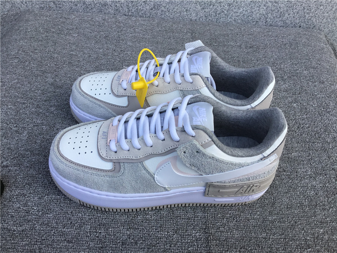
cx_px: 168
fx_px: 302
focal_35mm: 31
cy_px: 126
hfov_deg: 58.4
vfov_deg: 45.4
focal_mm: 3.3
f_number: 2.4
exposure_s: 1/215
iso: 25
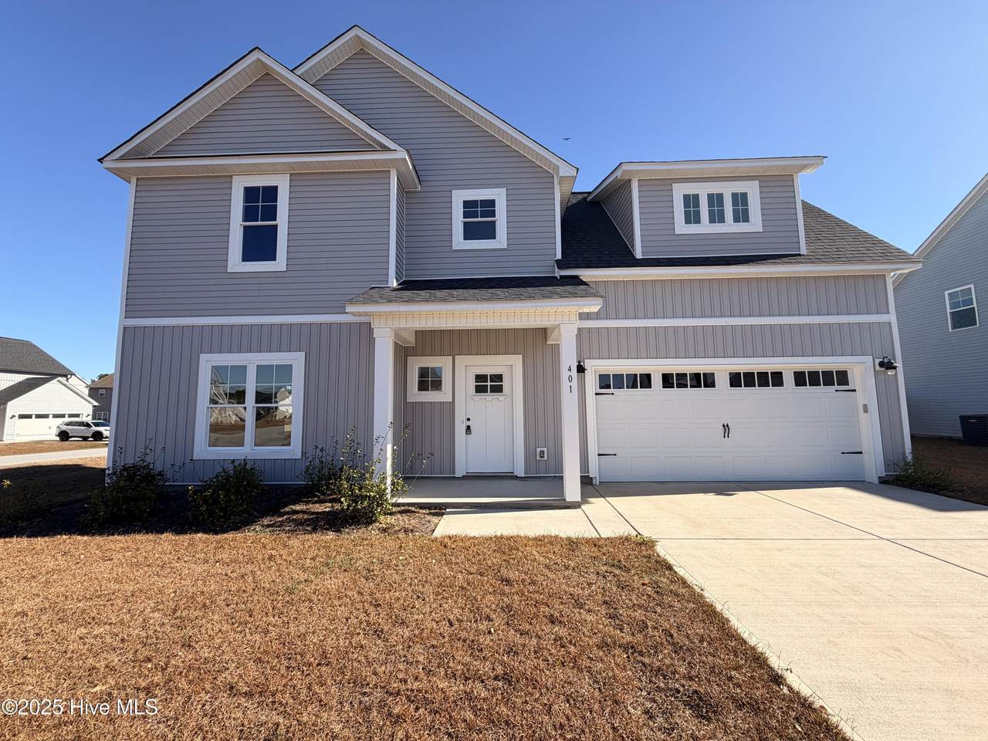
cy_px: 370
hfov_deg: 102.1
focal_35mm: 14
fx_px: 400
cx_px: 494
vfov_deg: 85.7
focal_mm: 2.22
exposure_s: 1/770
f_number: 2.2
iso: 25
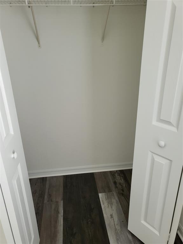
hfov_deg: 53.1
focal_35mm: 26
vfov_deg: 67.3
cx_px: 92
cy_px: 122
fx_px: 183
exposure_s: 1/120
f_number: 1.8
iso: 320
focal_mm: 4.25
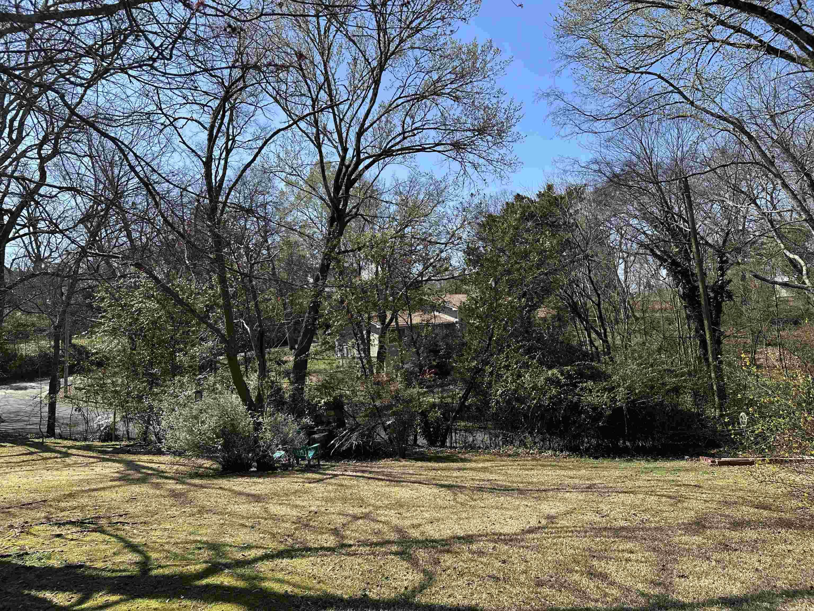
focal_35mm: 24
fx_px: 564
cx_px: 407
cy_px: 306
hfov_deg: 71.6
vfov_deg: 56.8
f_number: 1.78
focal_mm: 6.86
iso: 80
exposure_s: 1/2353
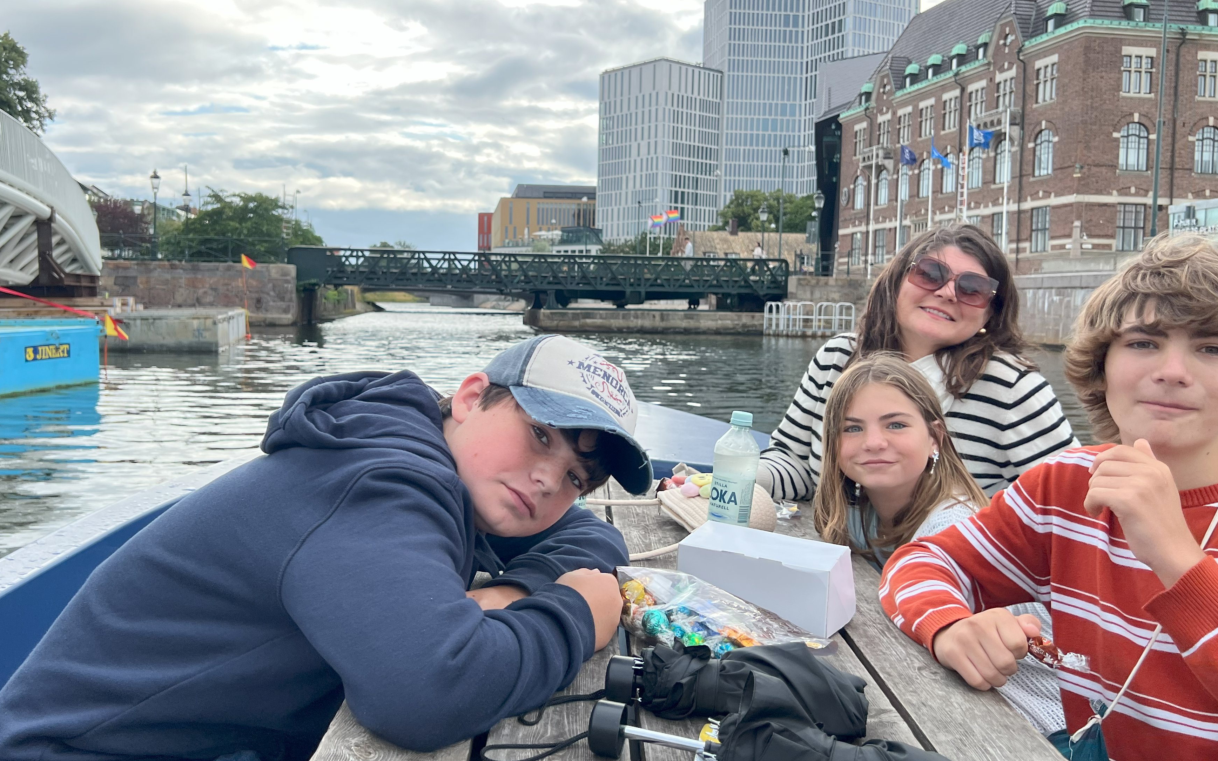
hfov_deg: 59.5
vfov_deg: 39.4
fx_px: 1062
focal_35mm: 32
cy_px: 361
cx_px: 544
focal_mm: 5.7
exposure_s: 1/1135
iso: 50
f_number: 1.5
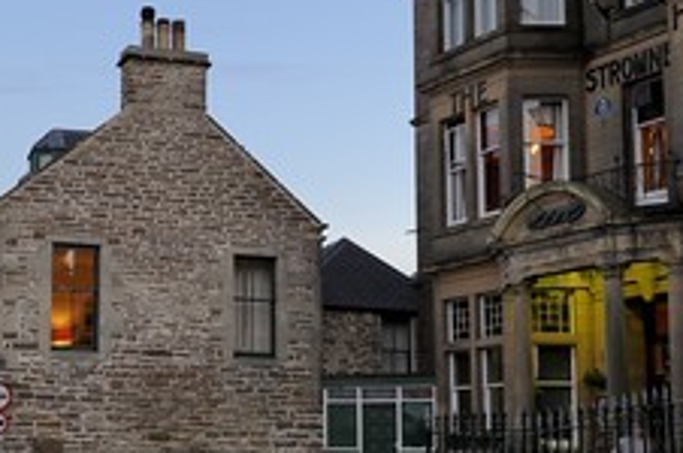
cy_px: 260
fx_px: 1269
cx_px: 202
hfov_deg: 29.8
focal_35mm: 67
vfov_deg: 20.2
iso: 400
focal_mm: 36
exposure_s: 1/40
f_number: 3.5
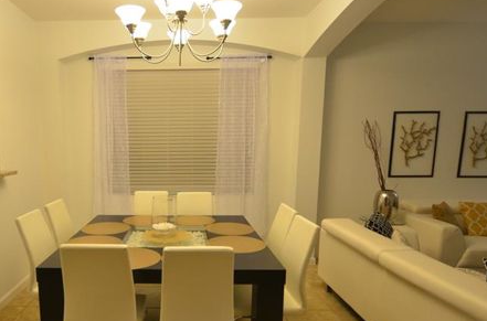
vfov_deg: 52.6
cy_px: 188
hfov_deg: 72.4
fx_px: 324
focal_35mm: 24
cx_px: 176
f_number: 4
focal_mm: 10
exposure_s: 1/60
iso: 800
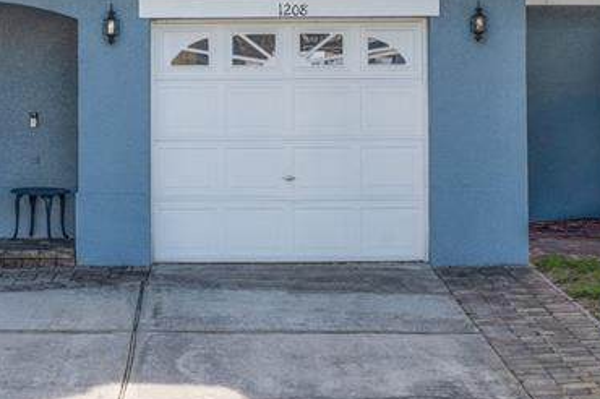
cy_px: -63
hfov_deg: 18.8
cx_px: 126
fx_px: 1798
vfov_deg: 12.4
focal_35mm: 108
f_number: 9
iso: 100
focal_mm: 39
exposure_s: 1/125
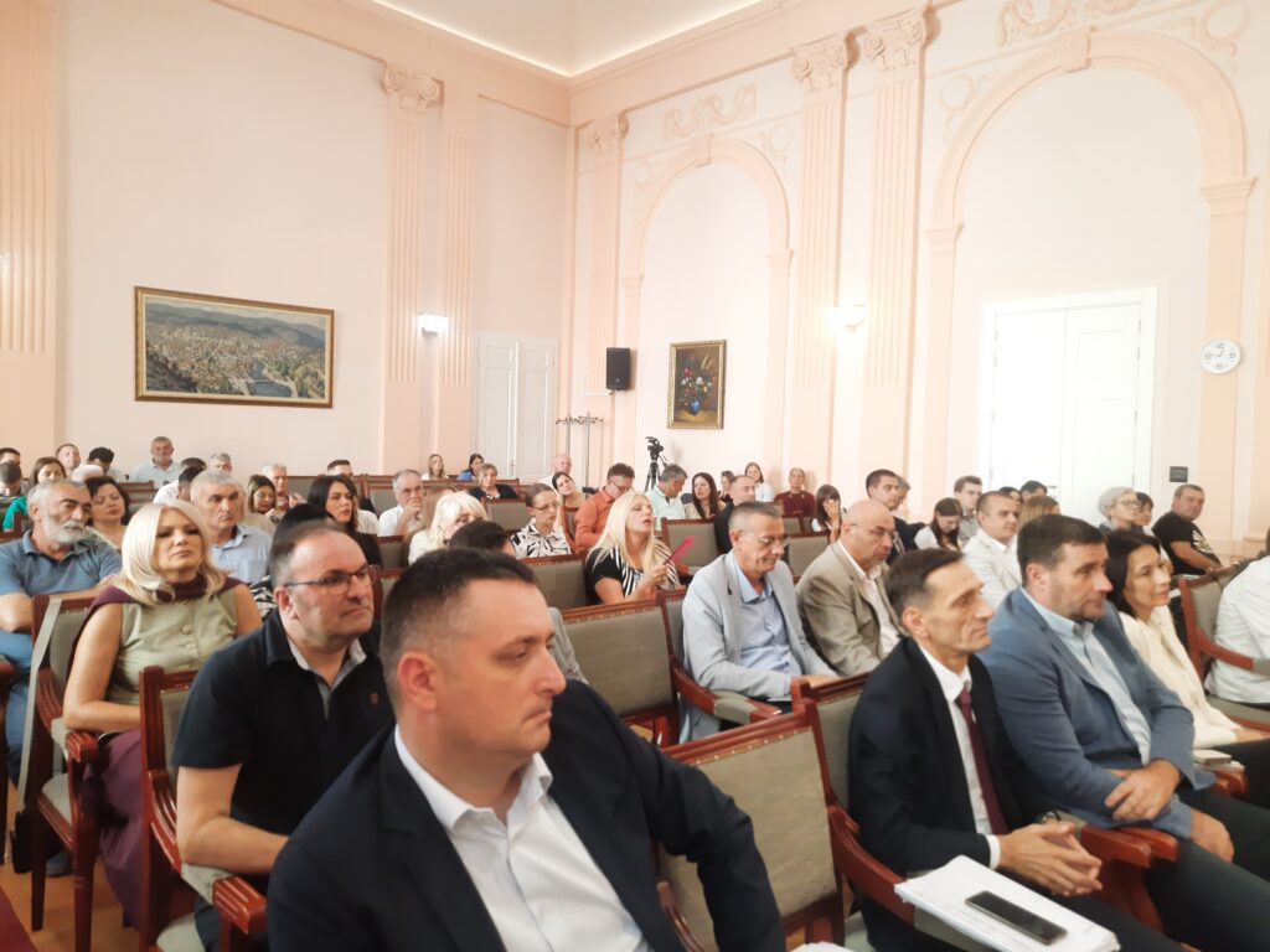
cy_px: 476
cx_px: 635
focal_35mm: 25
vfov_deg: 54.9
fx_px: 917
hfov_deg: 69.4
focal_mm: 4.6
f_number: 2
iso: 125
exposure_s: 1/50
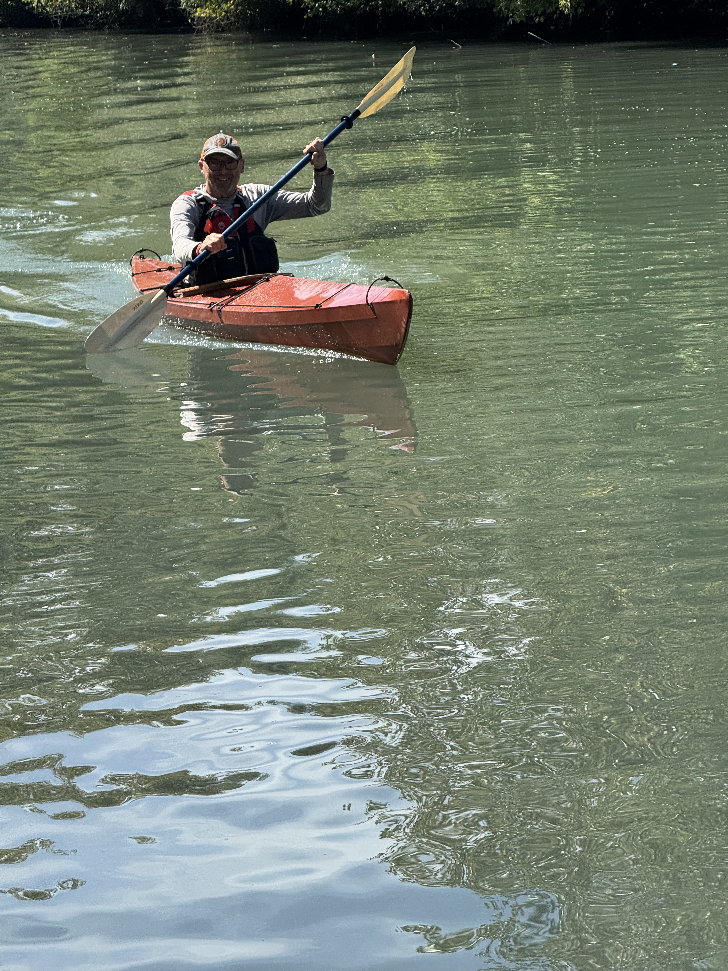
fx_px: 3365
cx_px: 364
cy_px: 486
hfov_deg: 12.3
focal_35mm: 120
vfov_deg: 16.4
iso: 50
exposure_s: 1/926
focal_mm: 15.66
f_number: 2.8
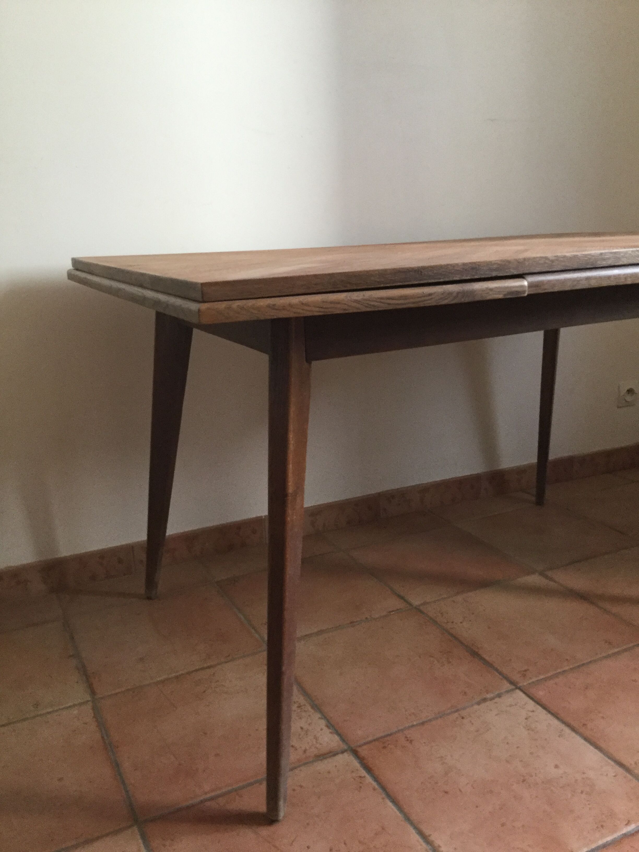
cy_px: 426
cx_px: 320
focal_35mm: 31
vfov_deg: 58.4
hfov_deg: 45.4
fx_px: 763
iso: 160
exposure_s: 1/33
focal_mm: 3.3
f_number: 2.4
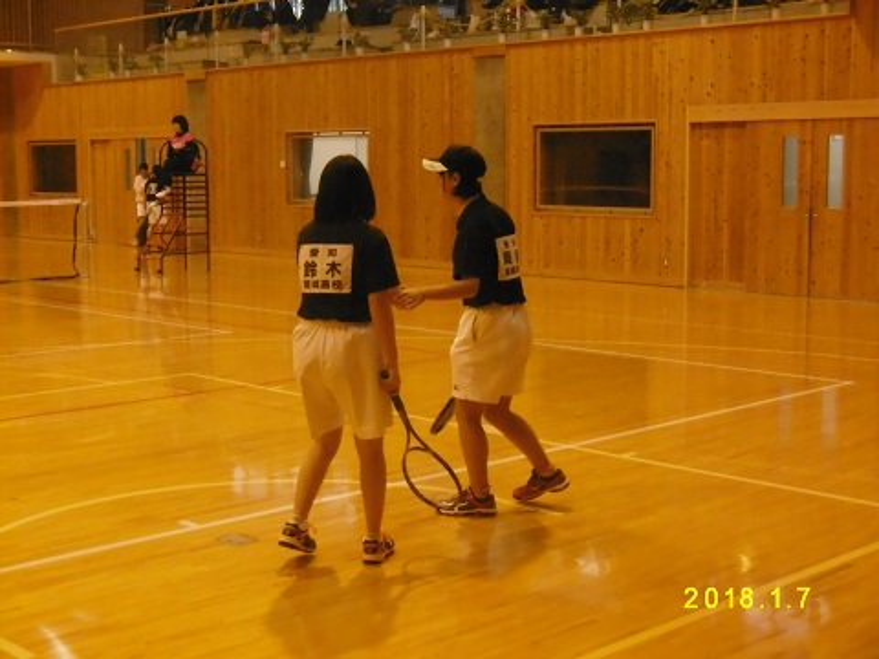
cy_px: 330
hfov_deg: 32.7
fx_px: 1498
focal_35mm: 59
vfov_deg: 24.8
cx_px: 440
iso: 1600
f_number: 4.2
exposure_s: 1/160
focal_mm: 10.5
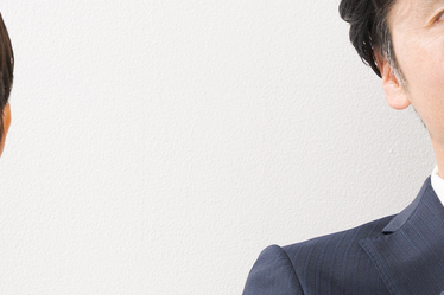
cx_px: 578
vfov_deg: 3.7
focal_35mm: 374
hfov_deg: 5.5
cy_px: 70
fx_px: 4610
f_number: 4
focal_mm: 70
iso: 400
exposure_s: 1/250
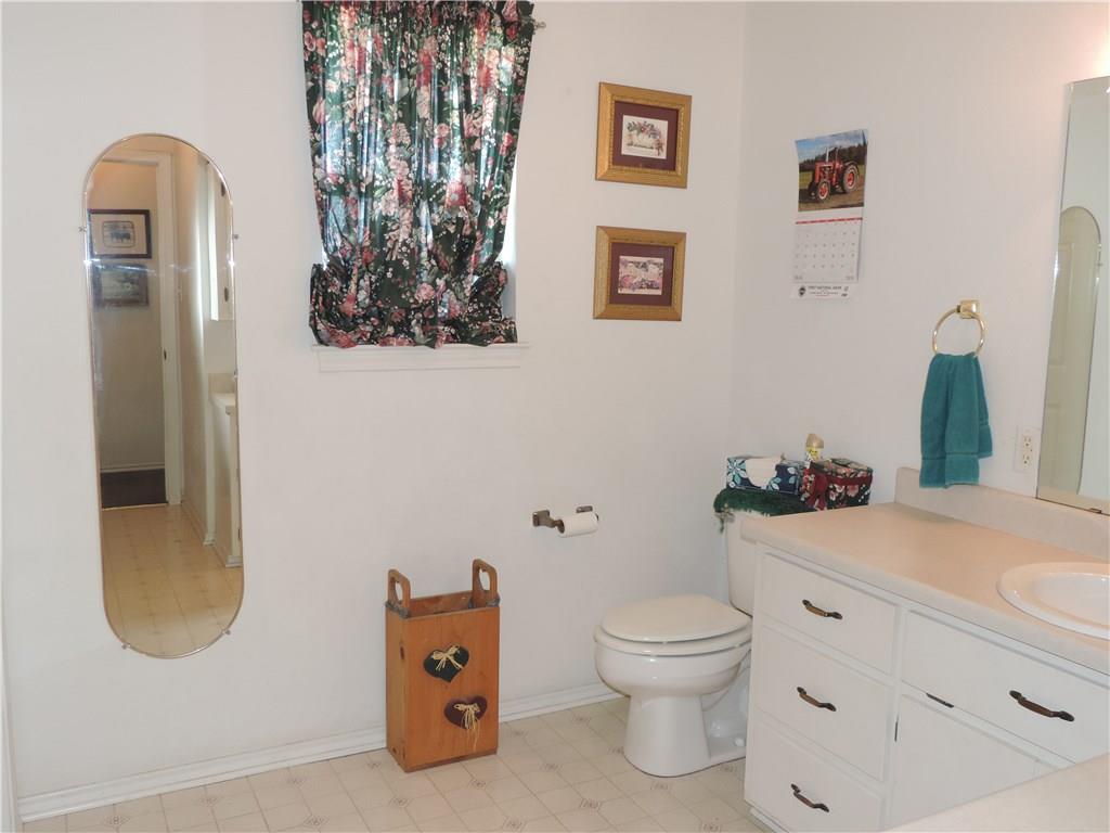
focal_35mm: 30
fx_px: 962
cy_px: 416
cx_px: 555
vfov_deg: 46.8
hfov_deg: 60.0
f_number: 3.1
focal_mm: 5.3
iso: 200
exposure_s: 1/30
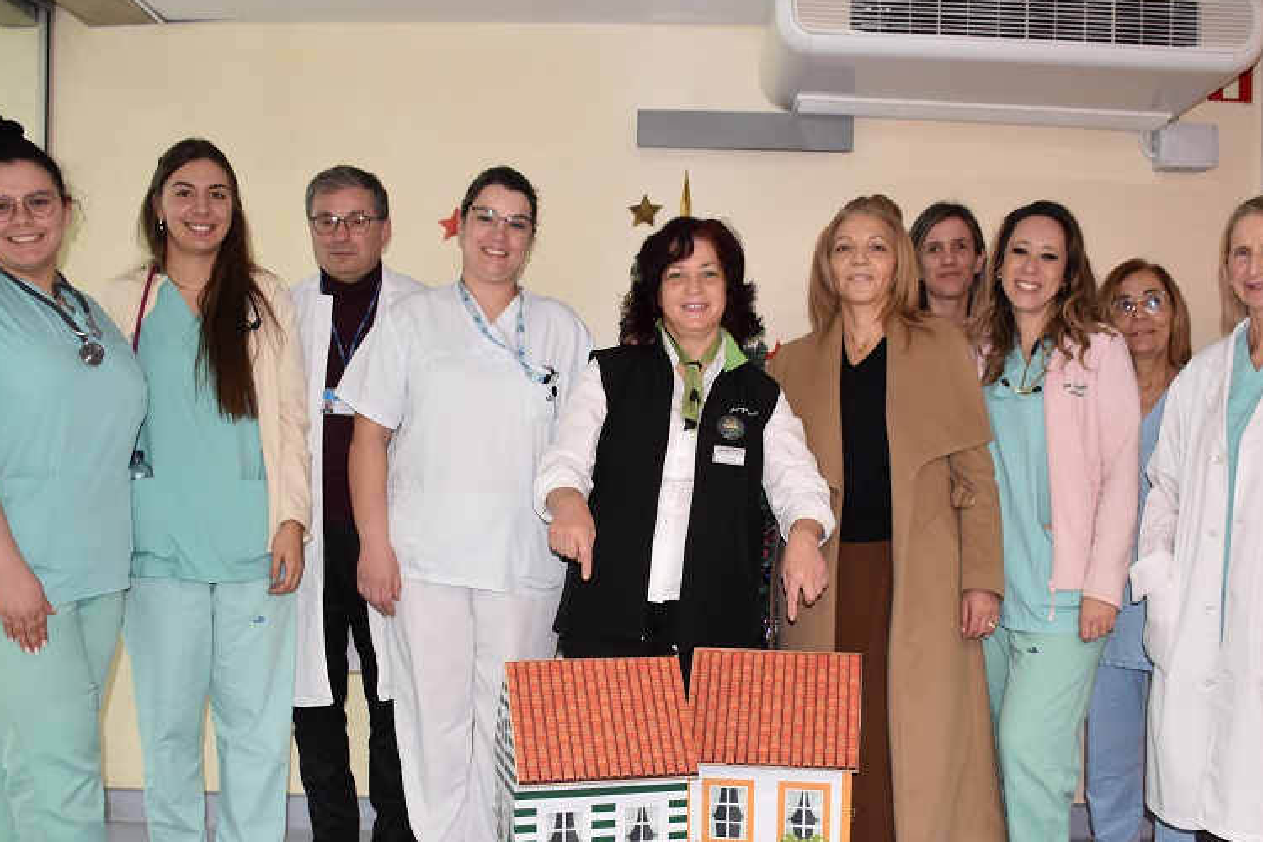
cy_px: 529
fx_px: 1263
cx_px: 714
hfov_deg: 53.0
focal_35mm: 36
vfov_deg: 36.6
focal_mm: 18
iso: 800
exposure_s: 1/60
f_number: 4
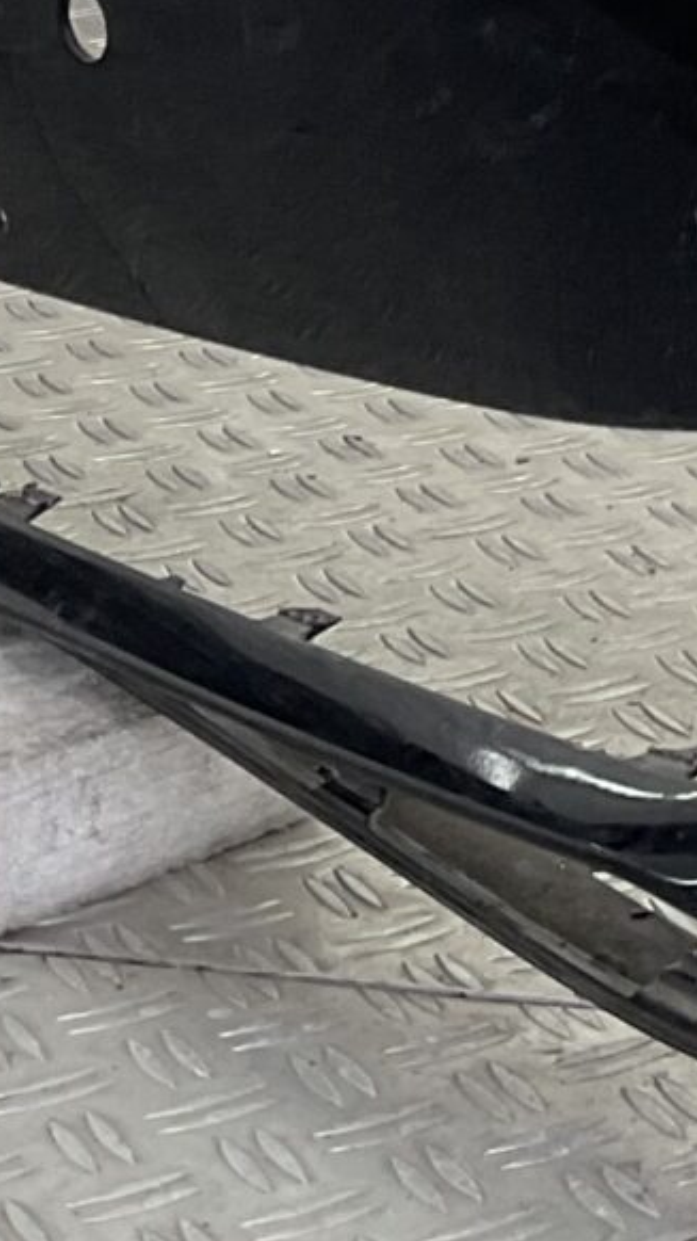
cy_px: -390
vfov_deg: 14.8
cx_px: 1268
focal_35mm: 139
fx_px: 4571
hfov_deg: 8.4
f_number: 1.8
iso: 16
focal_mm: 3
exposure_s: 1/173
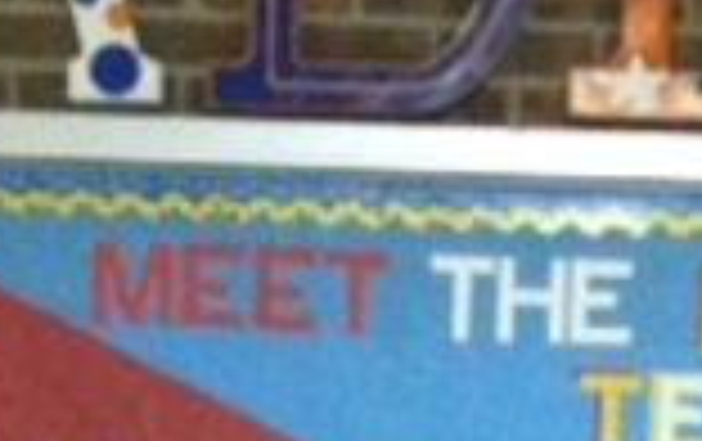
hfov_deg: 12.2
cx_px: 472
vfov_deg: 7.2
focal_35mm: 171
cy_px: 1058
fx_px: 3276
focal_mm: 3.85
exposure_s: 1/15
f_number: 2.8
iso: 800
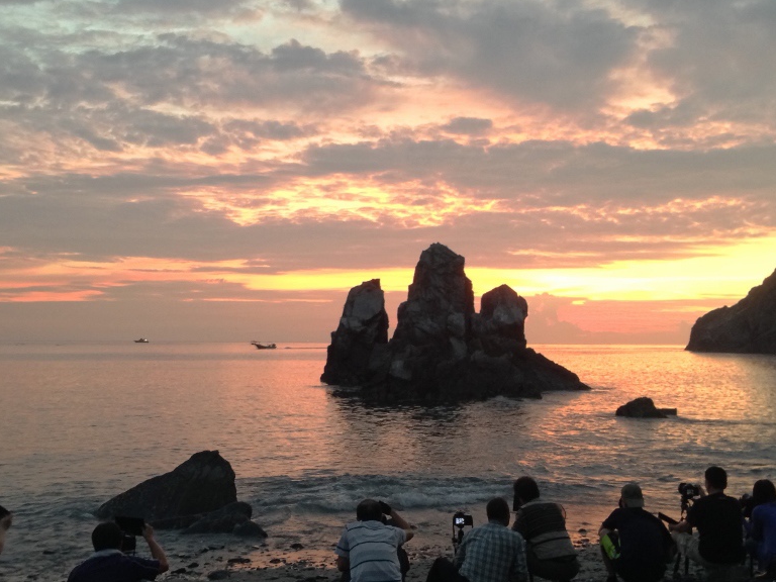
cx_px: 382
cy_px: 293
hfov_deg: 42.9
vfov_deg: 32.9
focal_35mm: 44
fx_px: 986
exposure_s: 1/20
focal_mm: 4.12
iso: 250
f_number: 2.4
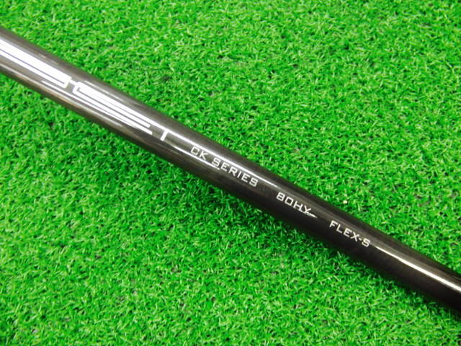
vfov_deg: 38.7
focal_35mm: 37
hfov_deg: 50.1
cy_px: 173
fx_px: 493
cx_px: 230
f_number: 3.6
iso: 400
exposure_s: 1/15
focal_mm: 6.42
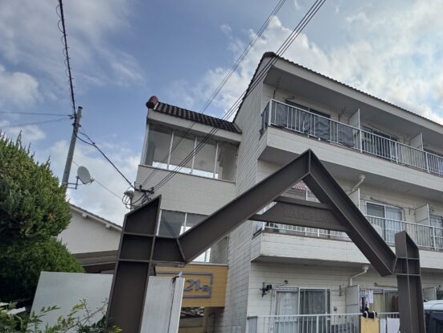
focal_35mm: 26
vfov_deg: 52.0
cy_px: 224
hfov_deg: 59.6
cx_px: 379
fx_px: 333
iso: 50
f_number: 2.2
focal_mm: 2.22
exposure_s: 1/1449
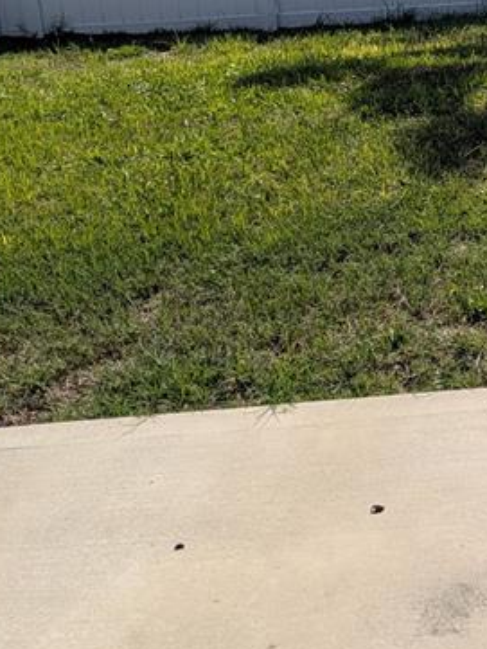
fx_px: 1275
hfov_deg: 20.7
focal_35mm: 68
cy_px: 70
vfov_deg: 27.6
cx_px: 525
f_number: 1.7
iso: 27
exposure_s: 1/17544
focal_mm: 4.53
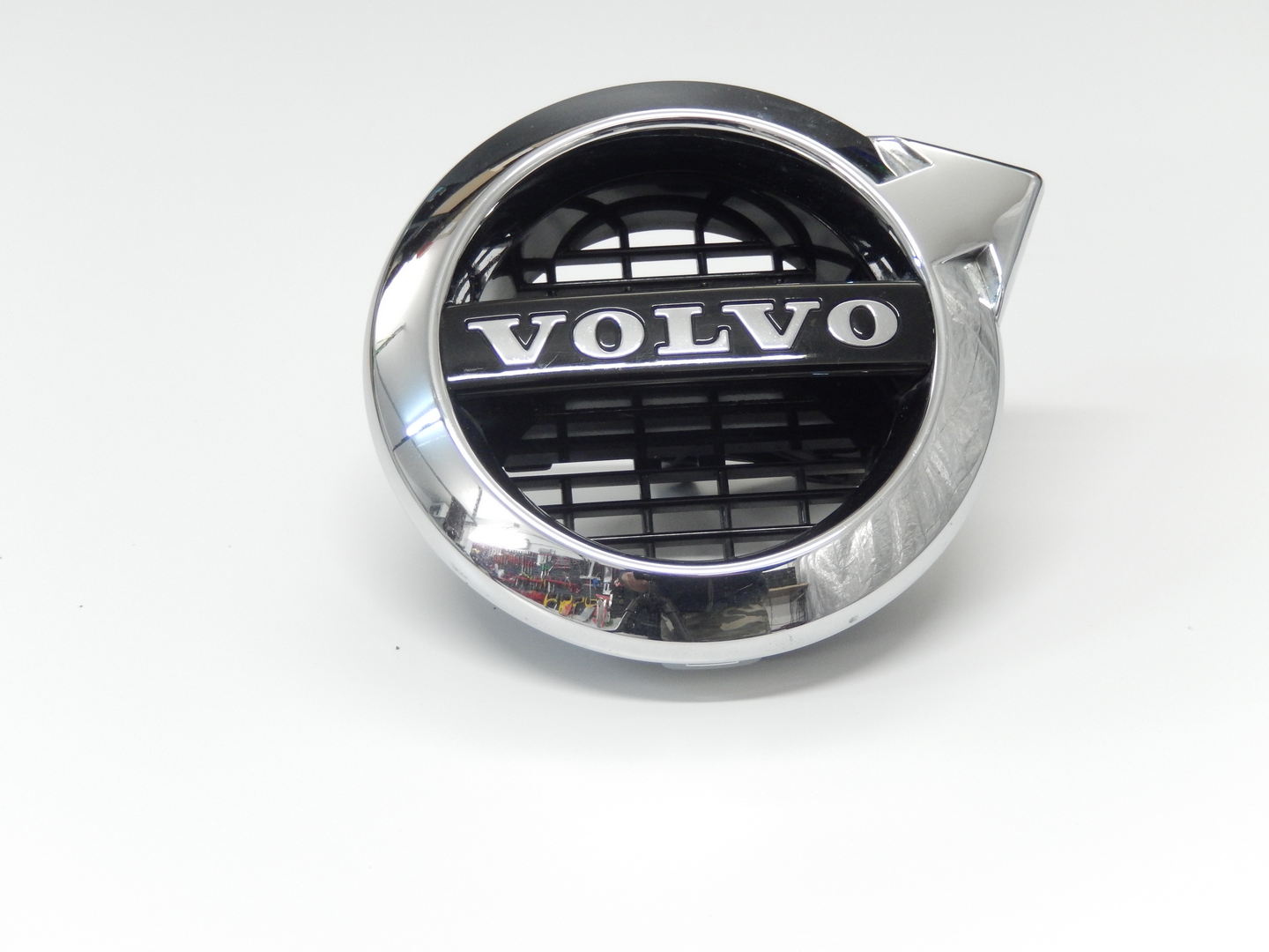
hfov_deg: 29.0
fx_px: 2456
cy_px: 476
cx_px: 634
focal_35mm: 67
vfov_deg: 21.9
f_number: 4.8
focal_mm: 12
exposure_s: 1/20
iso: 400
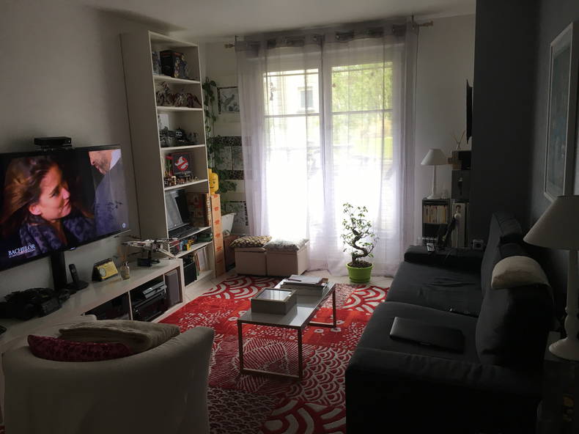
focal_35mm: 29
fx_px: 485
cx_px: 290
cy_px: 217
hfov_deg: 61.7
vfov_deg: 48.2
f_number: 2.2
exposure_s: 1/33
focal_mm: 4.15
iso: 32
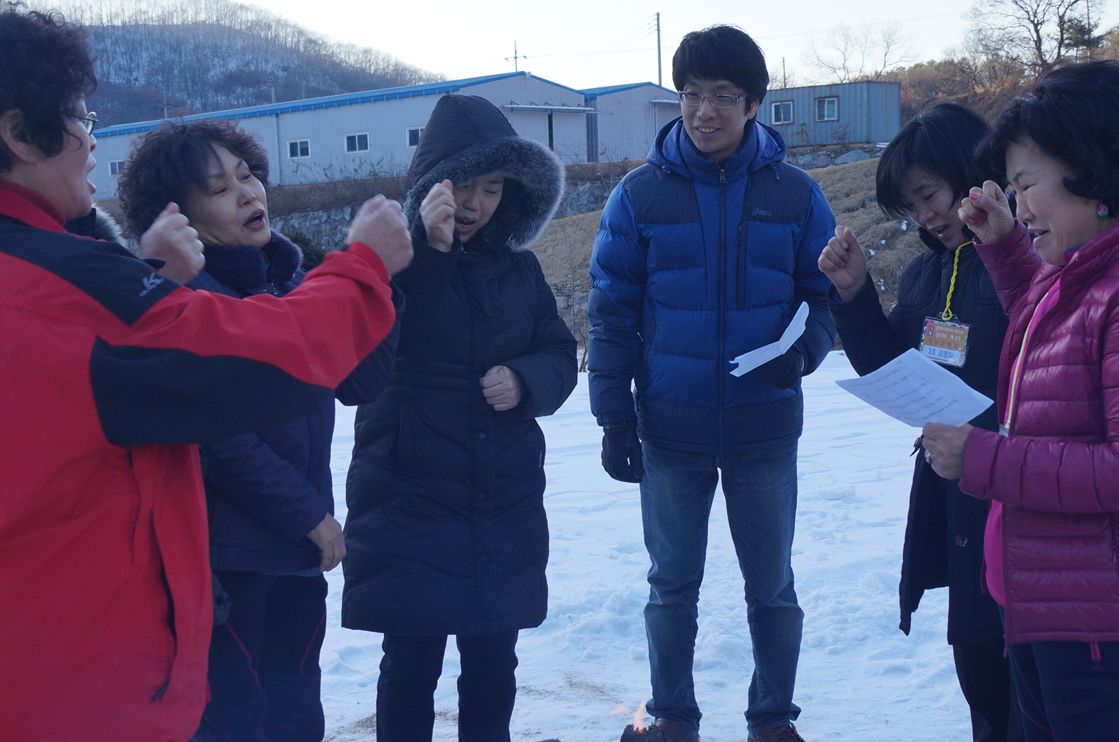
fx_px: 1520
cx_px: 598
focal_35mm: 49
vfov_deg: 27.3
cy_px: 458
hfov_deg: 40.4
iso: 100
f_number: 6.3
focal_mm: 24
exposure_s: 1/160
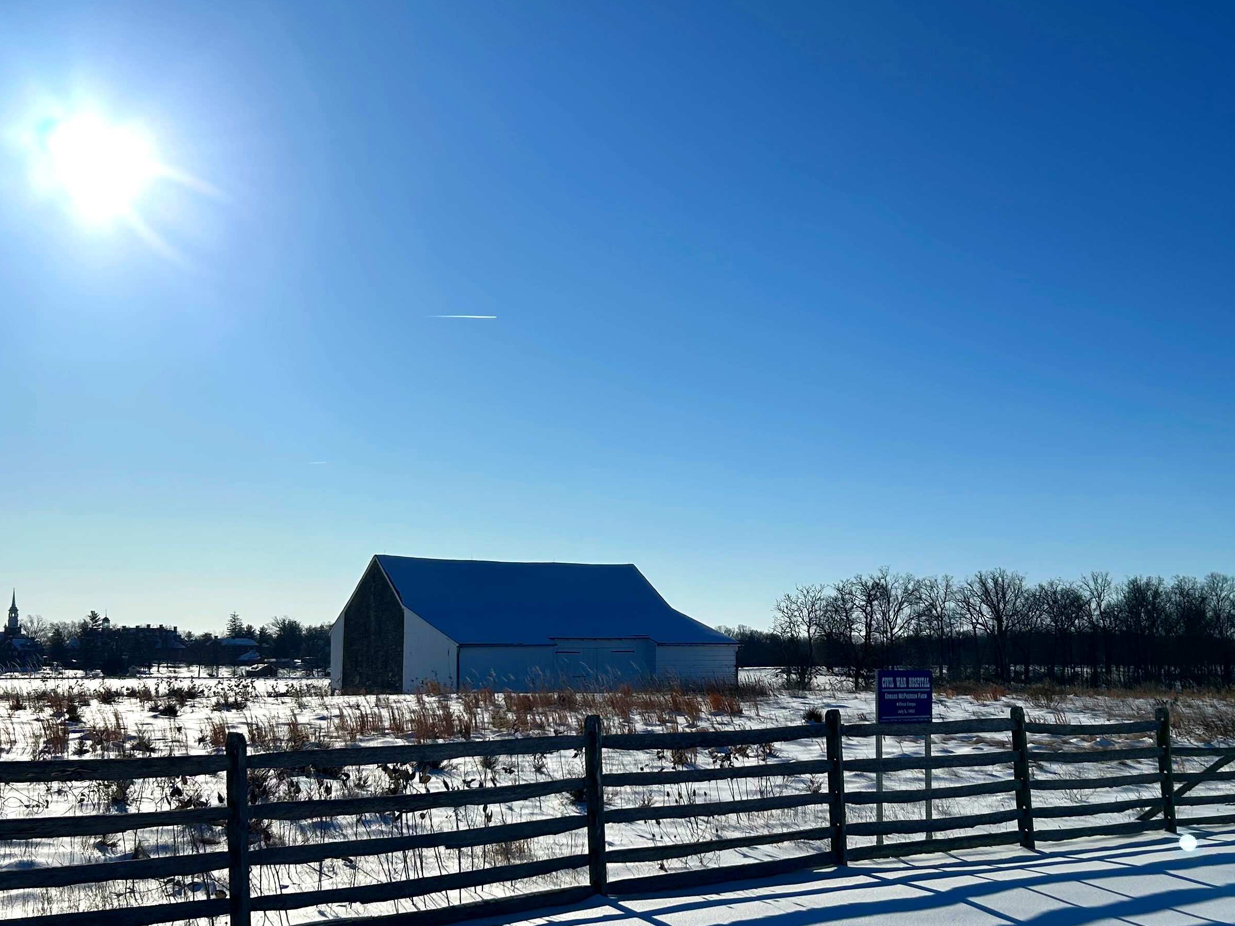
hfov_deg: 42.9
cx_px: 666
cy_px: 498
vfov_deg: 32.9
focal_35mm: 44
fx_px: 1570
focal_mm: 5.7
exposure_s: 1/16393
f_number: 1.5
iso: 50
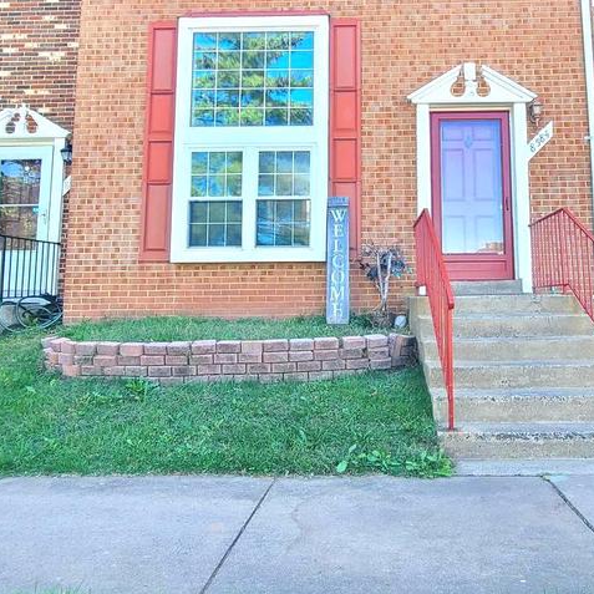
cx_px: 377
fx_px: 505
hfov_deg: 60.0
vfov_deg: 60.3
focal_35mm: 26
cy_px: 232
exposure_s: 1/120
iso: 80
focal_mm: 2.2
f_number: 2.2
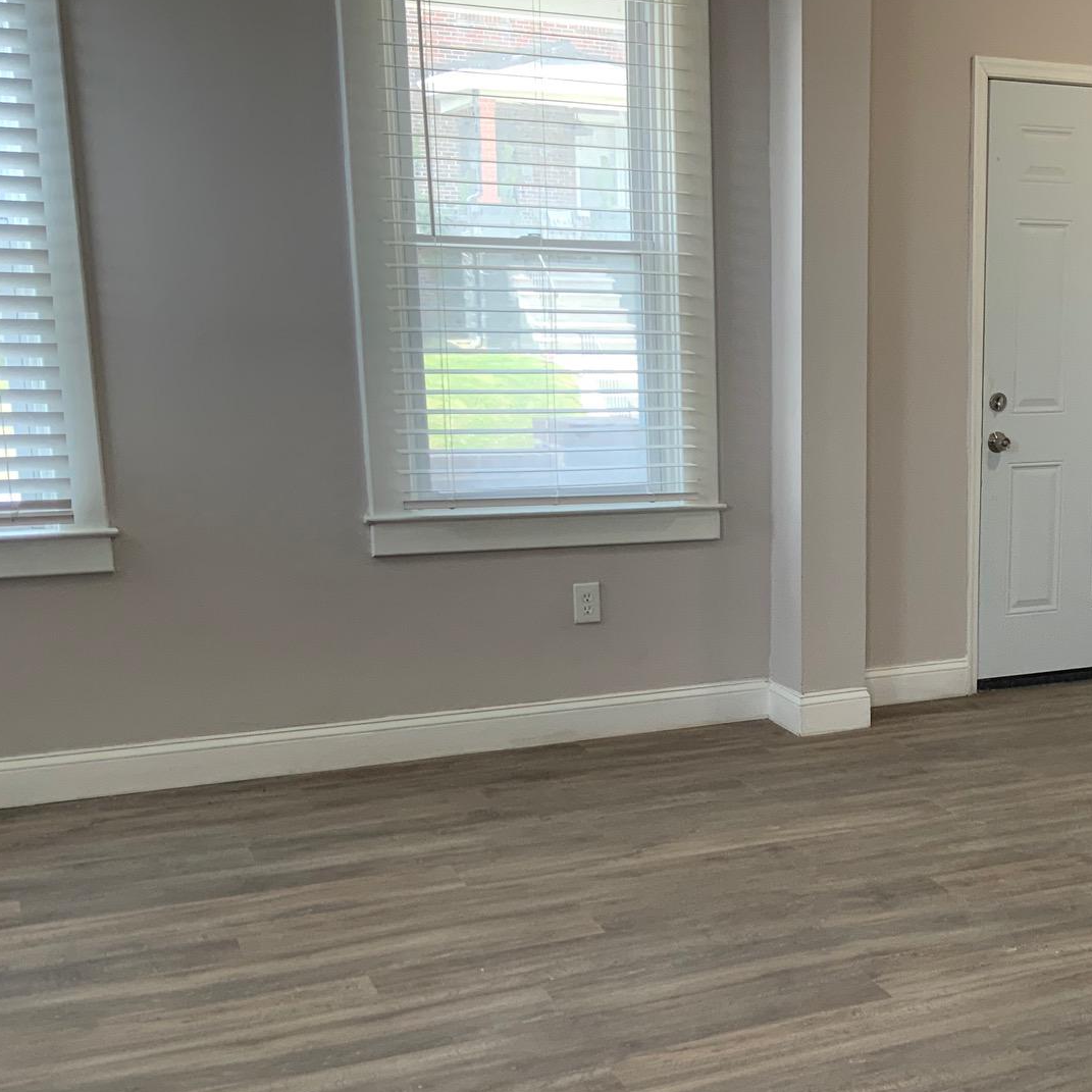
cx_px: 989
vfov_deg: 34.4
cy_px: 706
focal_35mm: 49
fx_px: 1749
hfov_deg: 32.9
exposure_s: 1/60
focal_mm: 3
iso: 32
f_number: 1.8
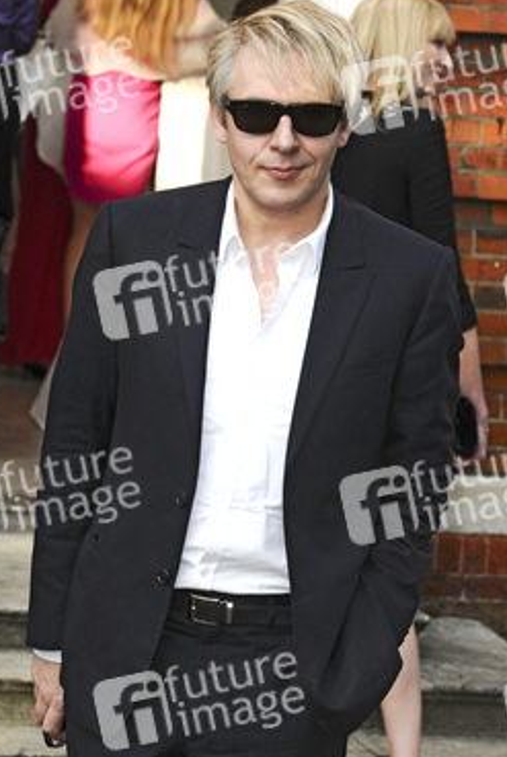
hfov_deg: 8.1
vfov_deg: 12.0
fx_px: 3592
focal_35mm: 171
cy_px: 394
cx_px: 260
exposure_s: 1/250
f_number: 7.1
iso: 320
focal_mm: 105
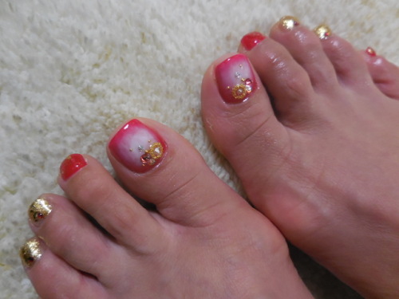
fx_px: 288
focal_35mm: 25
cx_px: 200
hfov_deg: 69.4
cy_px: 150
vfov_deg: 54.9
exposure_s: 1/20
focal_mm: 4.5
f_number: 3.3
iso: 400
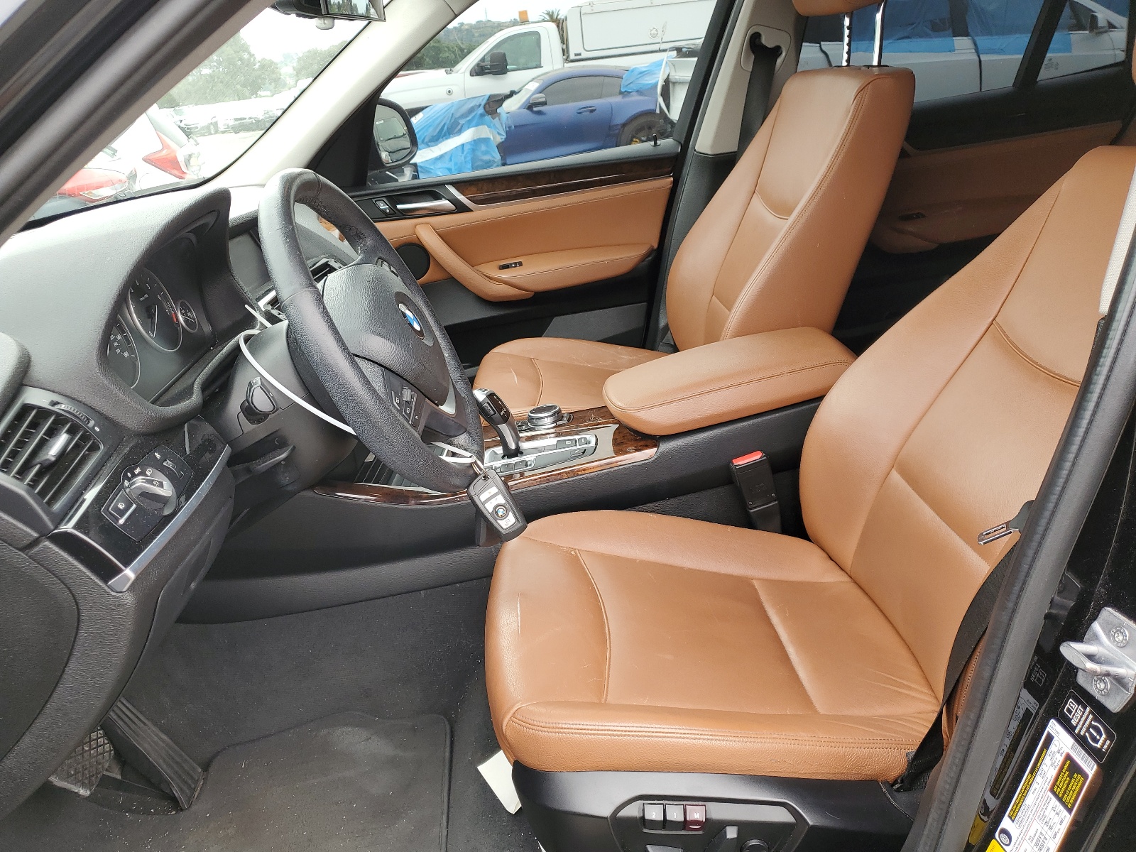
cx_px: 568
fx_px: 853
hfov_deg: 67.3
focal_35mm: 26
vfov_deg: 53.1
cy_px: 426
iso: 50
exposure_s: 1/294
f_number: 1.5
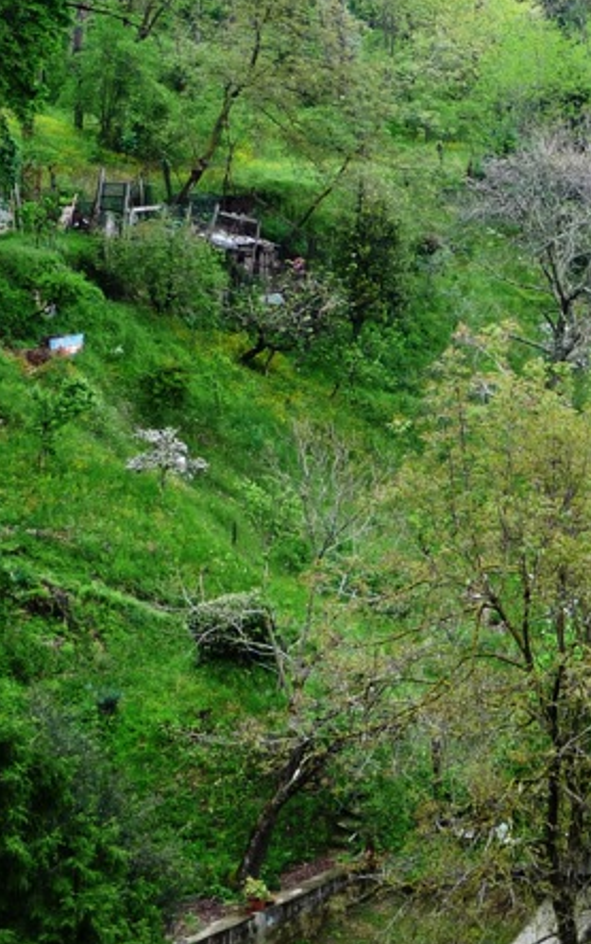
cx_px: 859
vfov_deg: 23.5
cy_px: 361
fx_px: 2265
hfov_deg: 14.0
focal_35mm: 88
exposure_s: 1/50
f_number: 3.7
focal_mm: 6
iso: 100
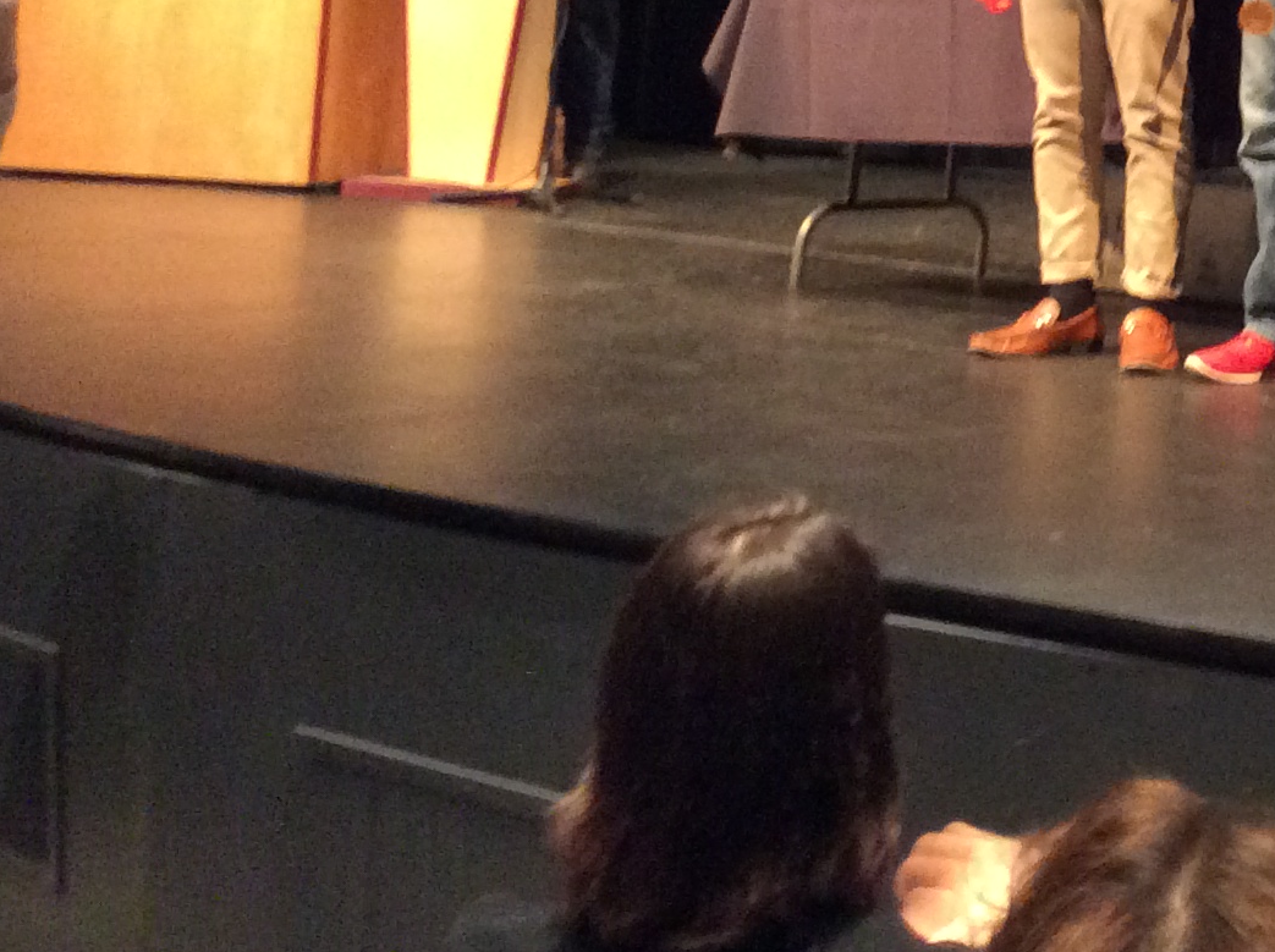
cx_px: 1367
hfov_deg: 22.6
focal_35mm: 82
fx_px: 3016
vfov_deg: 17.2
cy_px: -169
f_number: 2.4
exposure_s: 1/20
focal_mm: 3.3
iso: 320
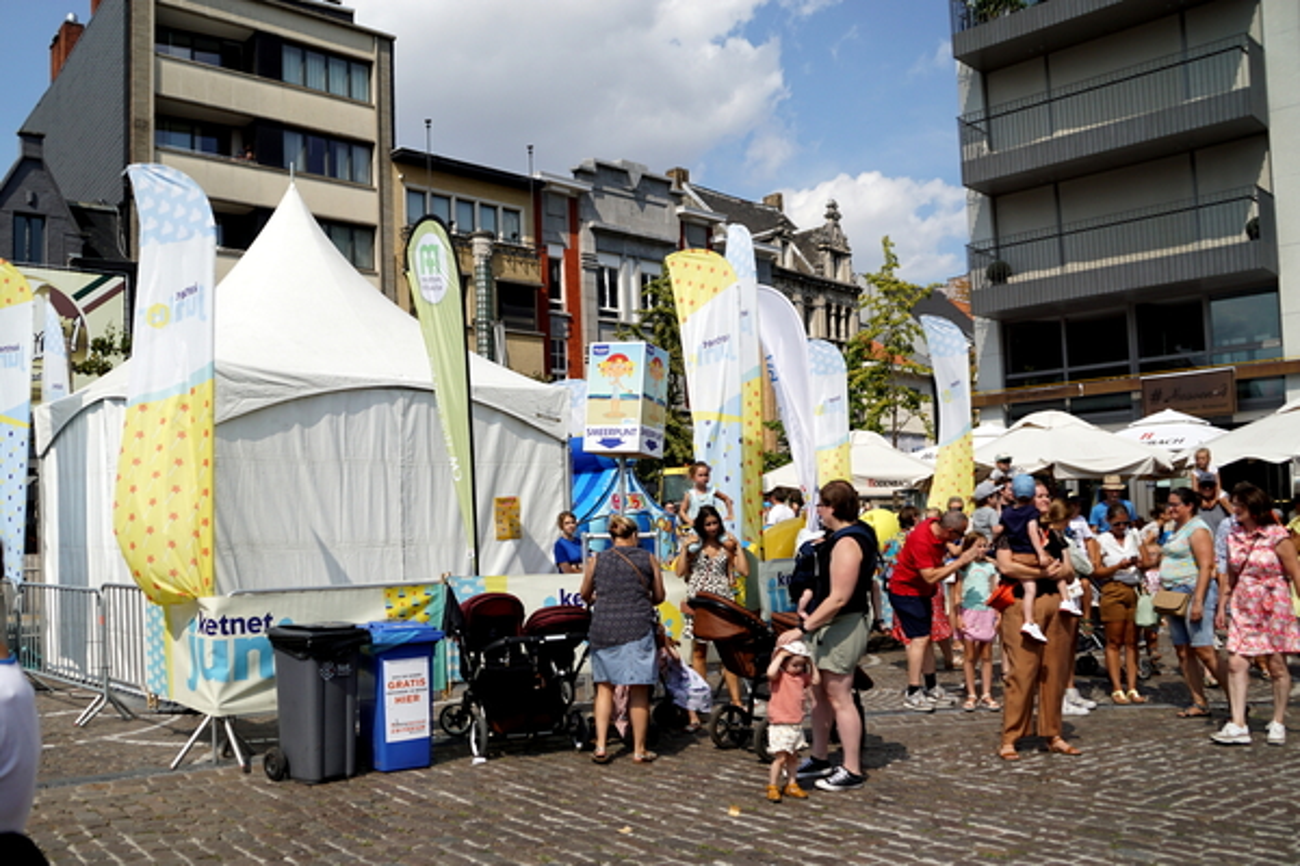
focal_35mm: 27
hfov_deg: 67.4
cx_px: 650
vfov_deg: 47.9
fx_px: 975
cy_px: 433
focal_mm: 18
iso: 160
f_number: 4
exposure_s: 1/2000
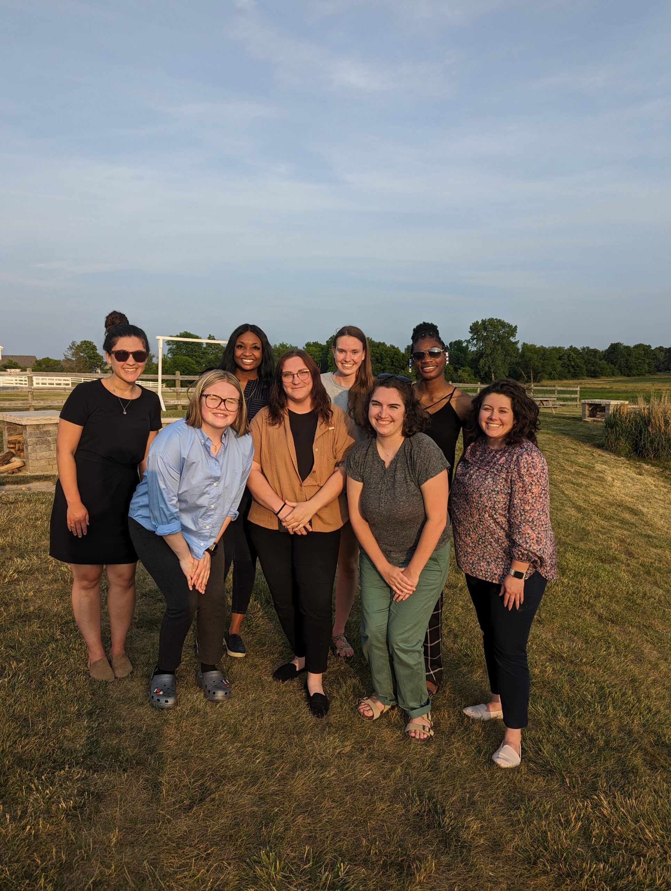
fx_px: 619
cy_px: 446
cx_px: 336
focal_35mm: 24
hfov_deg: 56.9
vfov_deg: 71.5
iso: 37
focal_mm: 6.81
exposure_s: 1/820
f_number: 1.85
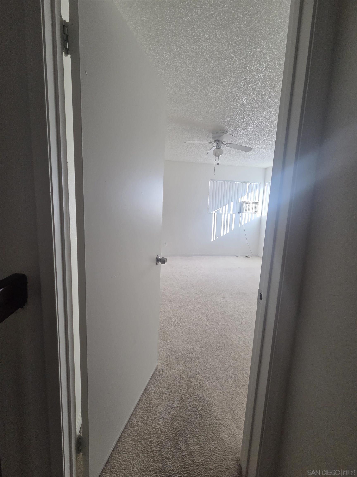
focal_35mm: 13
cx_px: 178
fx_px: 179
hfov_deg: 89.9
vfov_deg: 106.2
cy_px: 238
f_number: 2.2
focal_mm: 2.2
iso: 500
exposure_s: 1/359
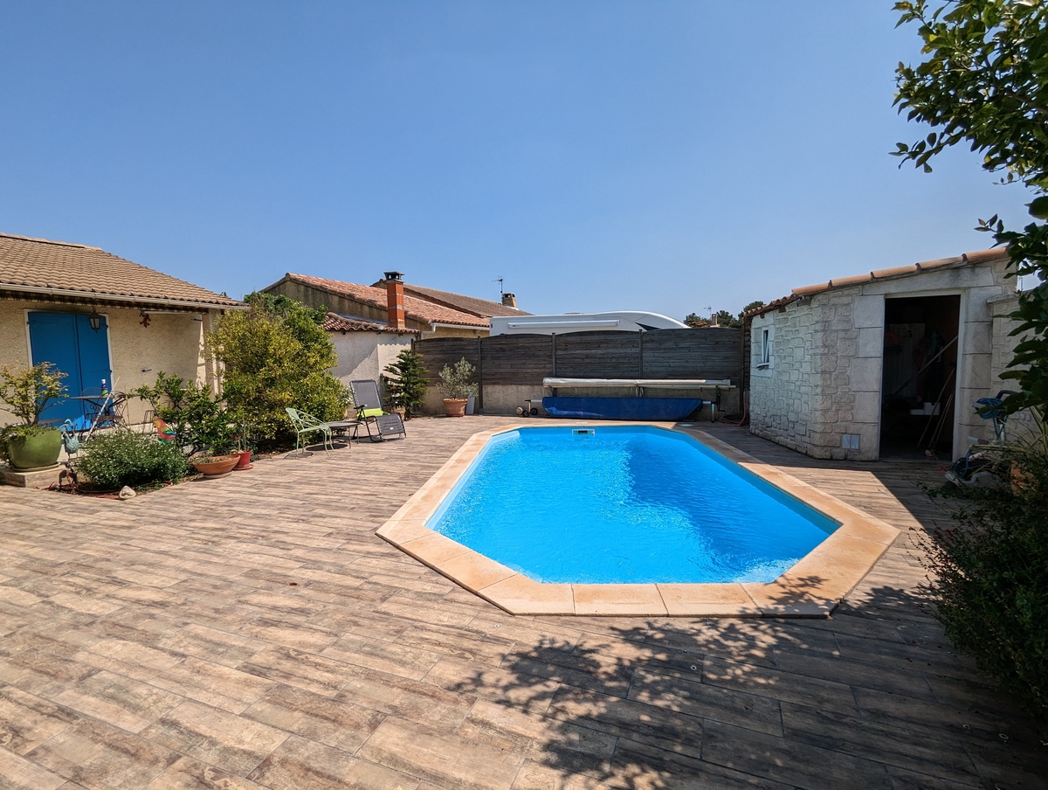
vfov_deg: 78.3
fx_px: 485
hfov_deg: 94.4
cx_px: 524
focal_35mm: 16
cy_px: 395
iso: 52
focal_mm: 2.35
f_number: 2.2
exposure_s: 1/2915
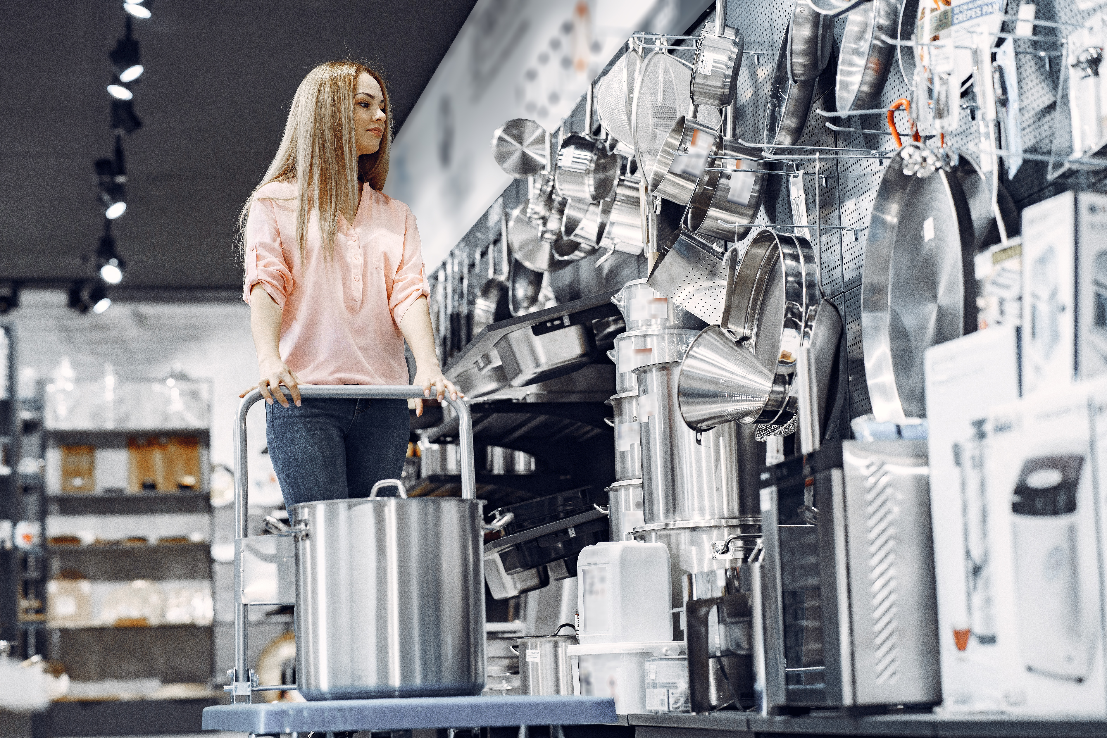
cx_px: 554
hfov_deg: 23.9
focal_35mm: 85
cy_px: 369
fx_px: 2614
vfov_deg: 16.1
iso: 800
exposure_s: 1/320
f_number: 2.8
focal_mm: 85
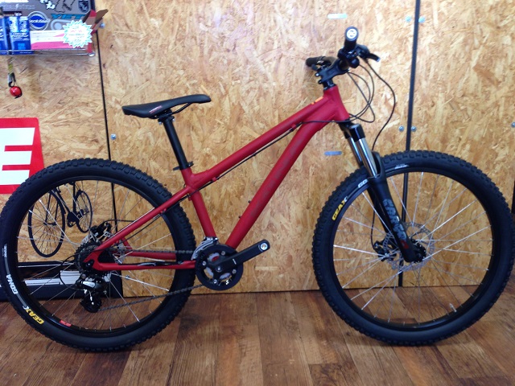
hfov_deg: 55.4
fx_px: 491
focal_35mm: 33
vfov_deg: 42.9
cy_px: 193
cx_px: 258
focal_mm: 4.12
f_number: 2.4
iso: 80
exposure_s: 1/20
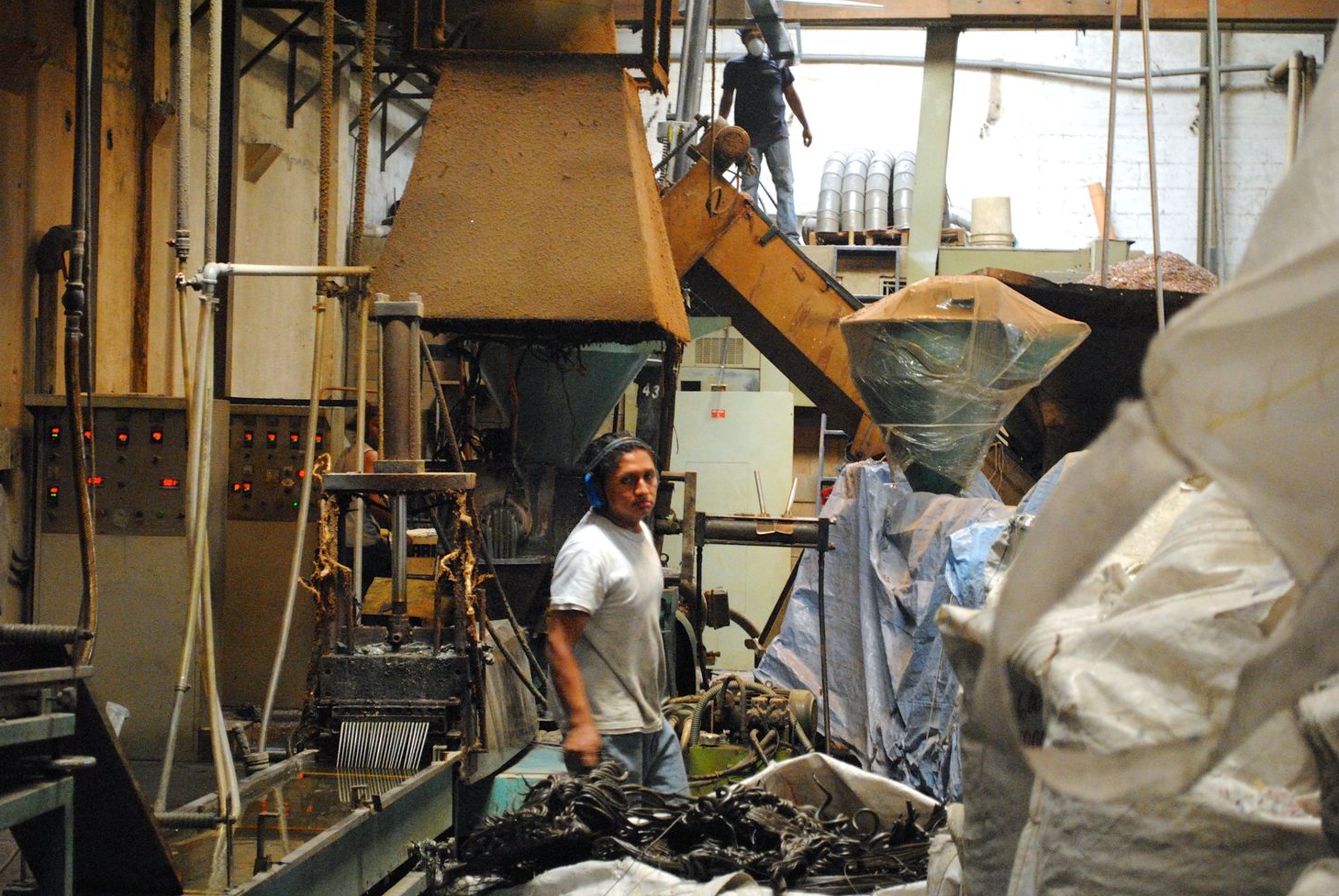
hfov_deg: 27.3
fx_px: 2756
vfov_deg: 18.5
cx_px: 655
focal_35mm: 74
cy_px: 442
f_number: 5.3
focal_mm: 48
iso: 1600
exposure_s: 1/25
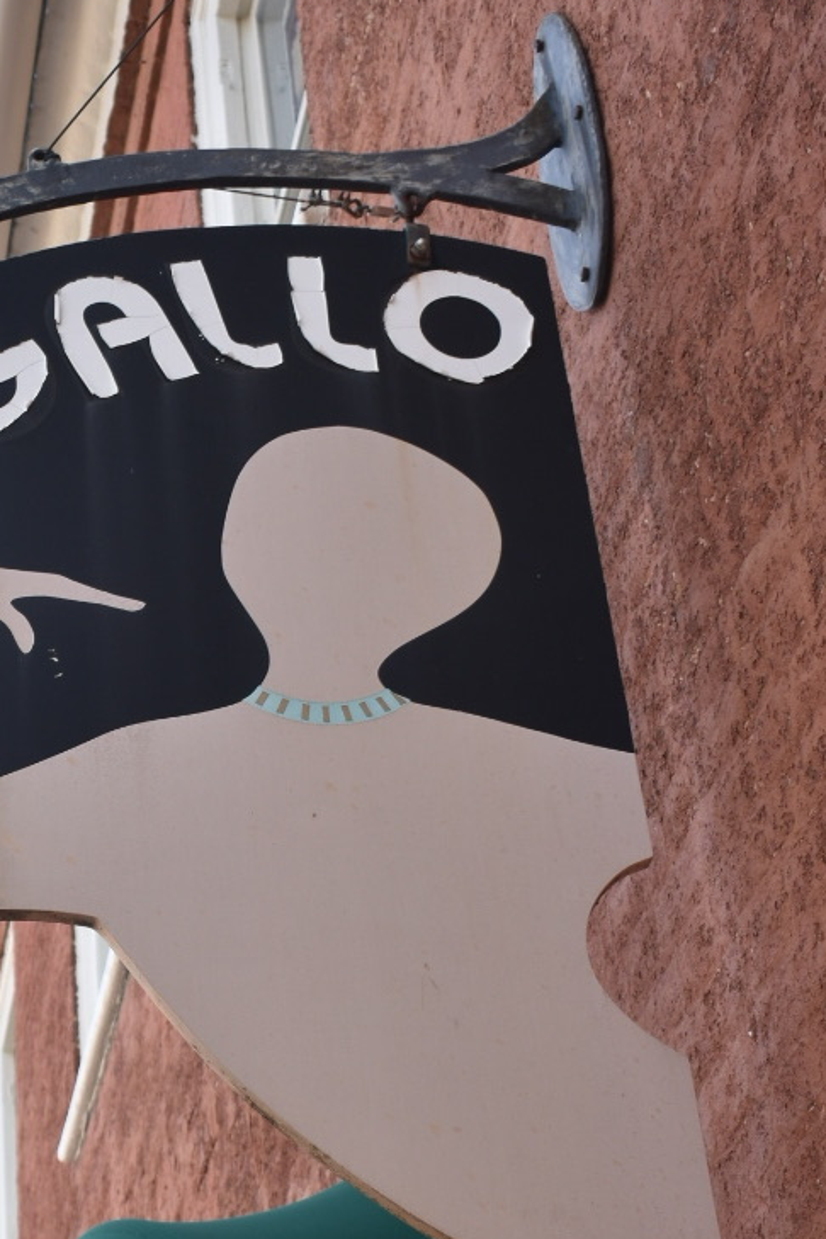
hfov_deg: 16.6
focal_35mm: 80
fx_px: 2753
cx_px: -75
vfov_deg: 25.2
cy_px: 824
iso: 100
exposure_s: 1/250
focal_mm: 24
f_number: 4
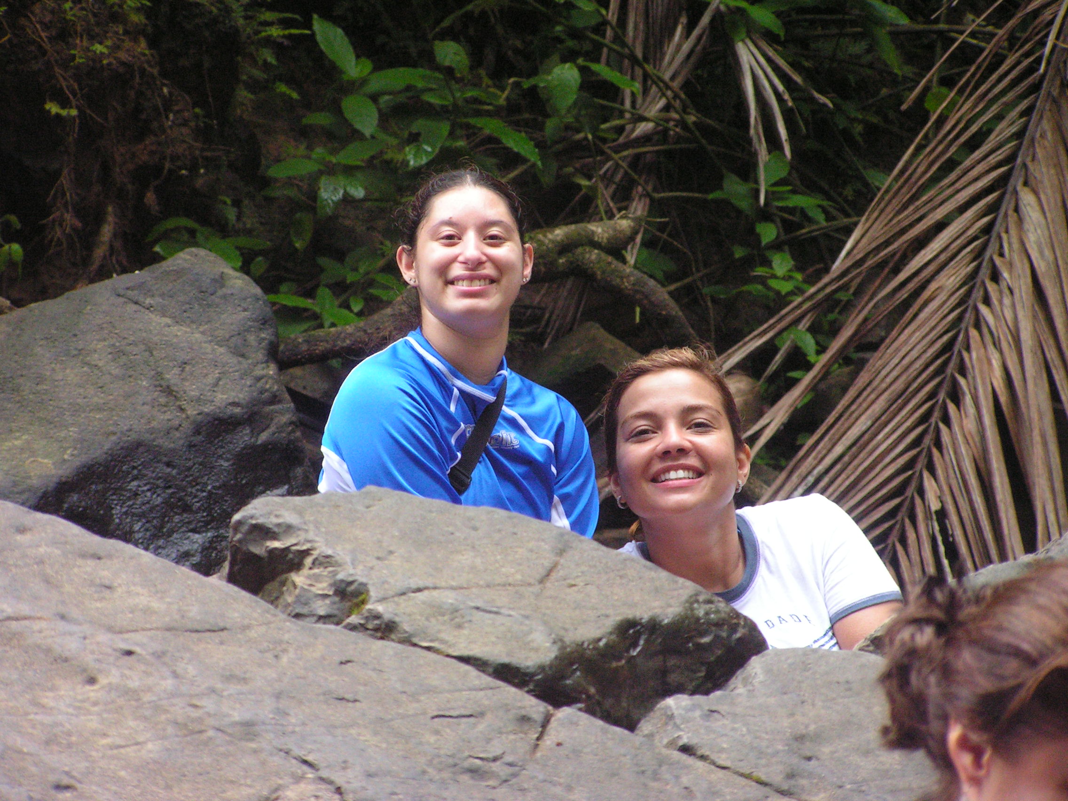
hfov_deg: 8.0
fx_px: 7682
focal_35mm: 249
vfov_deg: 6.0
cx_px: 534
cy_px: 400
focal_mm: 41.4
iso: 200
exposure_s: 1/80
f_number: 3.2
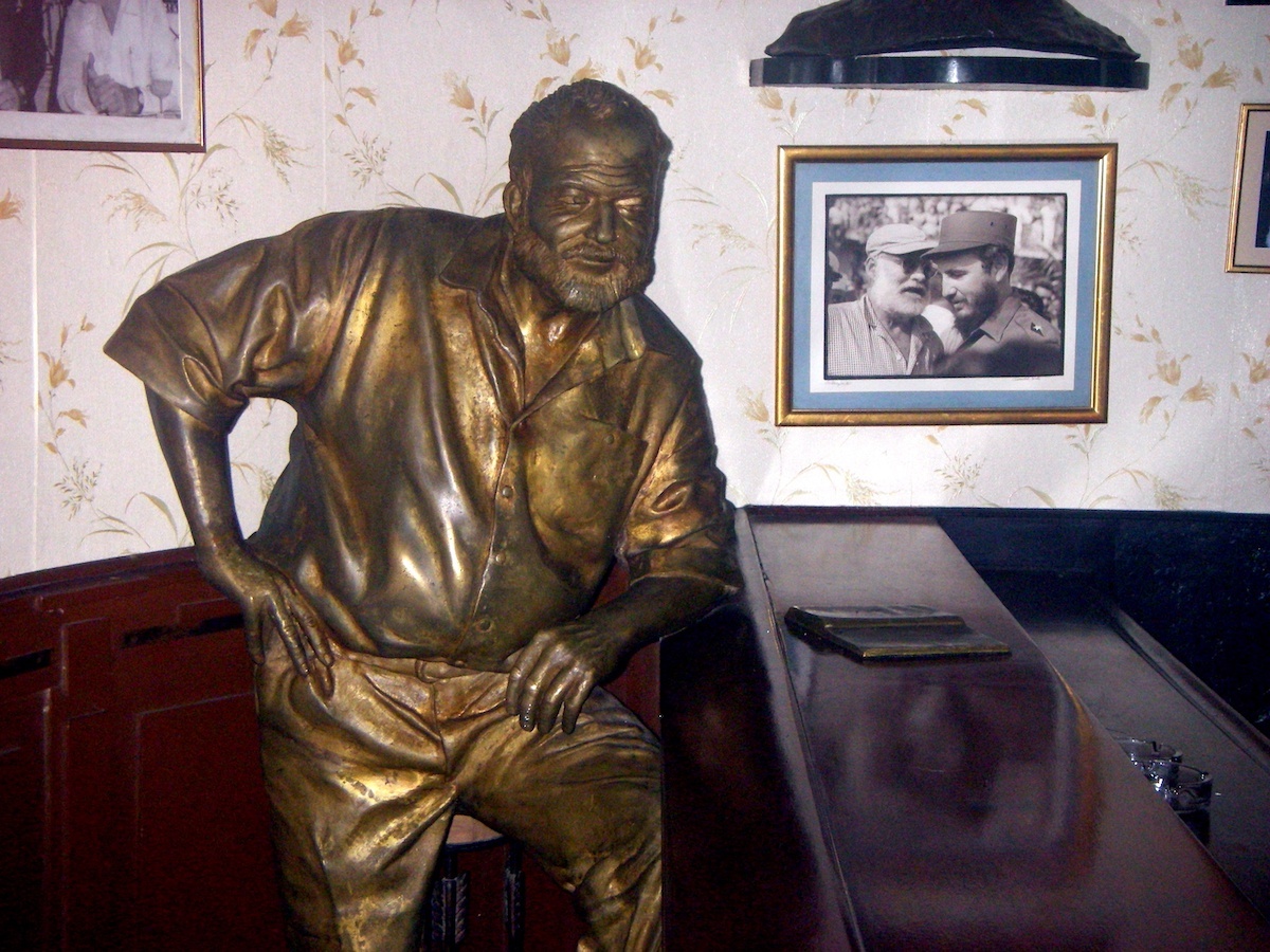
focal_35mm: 63
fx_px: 2311
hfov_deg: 30.7
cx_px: 635
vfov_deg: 23.3
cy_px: 476
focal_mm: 10.5
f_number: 3.7
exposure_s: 1/60
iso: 400
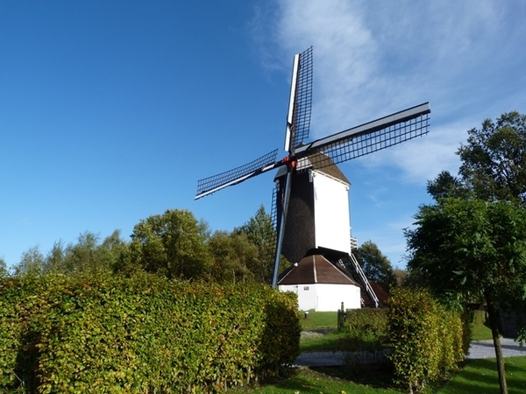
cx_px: 263
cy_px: 197
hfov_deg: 69.4
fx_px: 380
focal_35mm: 25
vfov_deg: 54.9
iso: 80
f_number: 5.6
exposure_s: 1/250
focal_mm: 4.5
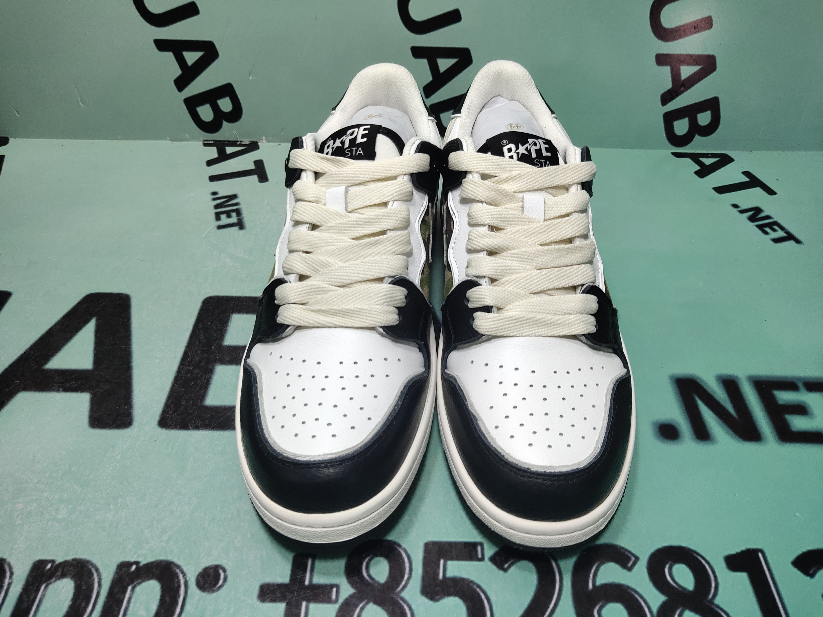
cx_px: 412
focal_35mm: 30
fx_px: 713
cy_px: 308
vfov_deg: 46.8
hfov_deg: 60.0
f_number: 1.79
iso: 72
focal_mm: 4.35
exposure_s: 1/100
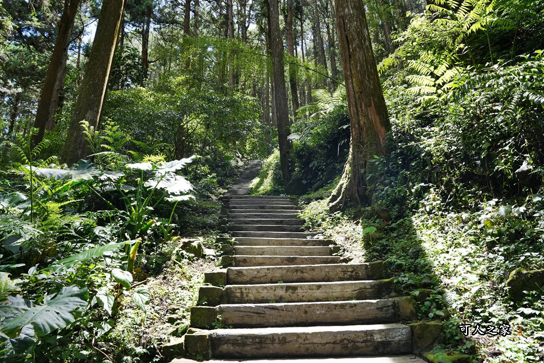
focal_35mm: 24
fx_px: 363
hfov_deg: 73.7
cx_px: 272
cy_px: 182
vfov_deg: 53.1
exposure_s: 1/125
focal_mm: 24
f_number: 5.6
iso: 250
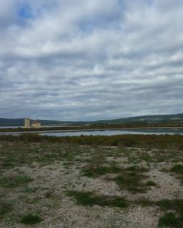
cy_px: 113
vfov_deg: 54.2
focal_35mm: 33
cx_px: 110
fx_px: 223
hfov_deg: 44.3
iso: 80
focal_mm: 4.1
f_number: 5
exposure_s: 1/500
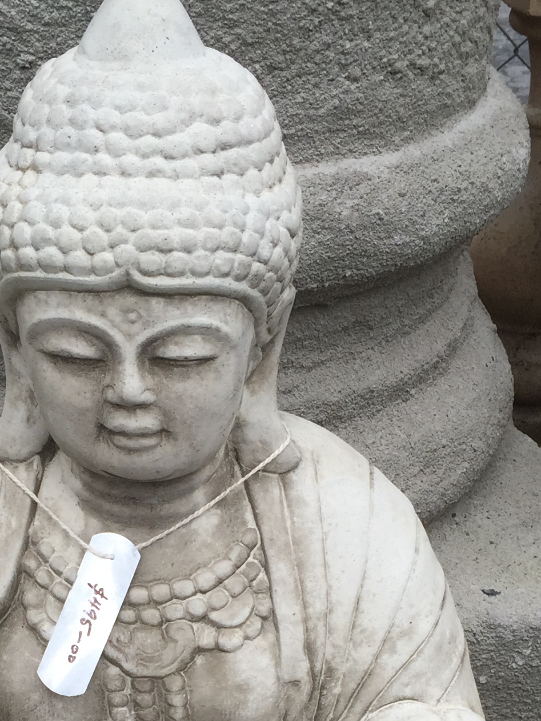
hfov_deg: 19.6
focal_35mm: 75
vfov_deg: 24.6
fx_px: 1562
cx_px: 174
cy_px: 743
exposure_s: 1/416
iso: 32
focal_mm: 4.15
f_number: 2.2
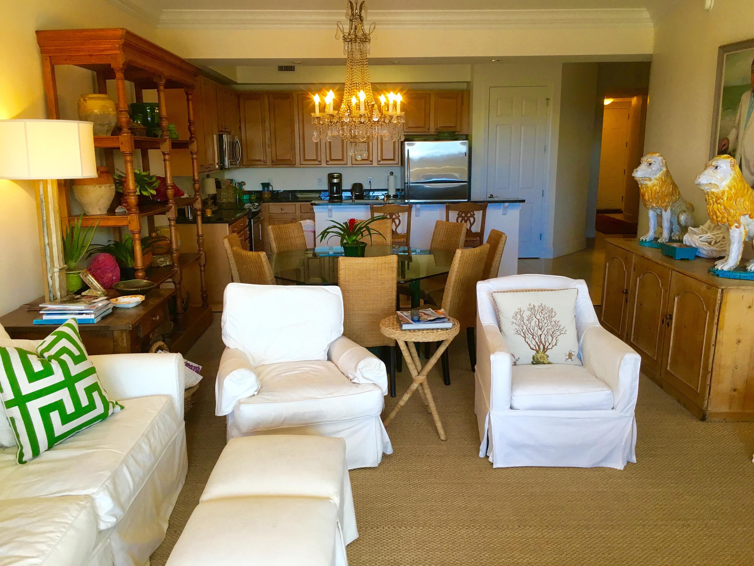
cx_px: 377
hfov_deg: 61.7
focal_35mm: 29
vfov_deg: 48.2
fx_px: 632
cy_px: 283
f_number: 2.2
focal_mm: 4.15
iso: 25
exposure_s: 1/30
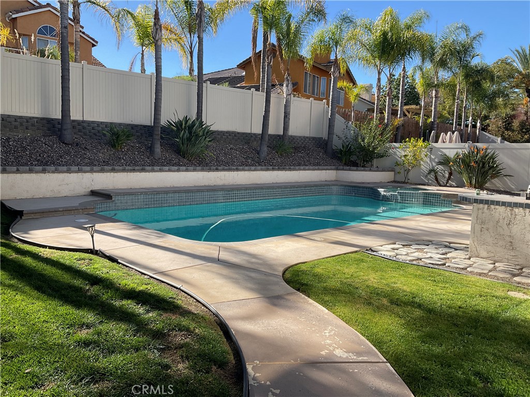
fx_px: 444
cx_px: 265
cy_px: 198
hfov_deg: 61.7
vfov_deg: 48.2
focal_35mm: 29
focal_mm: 3
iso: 16
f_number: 1.8
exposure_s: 1/1144
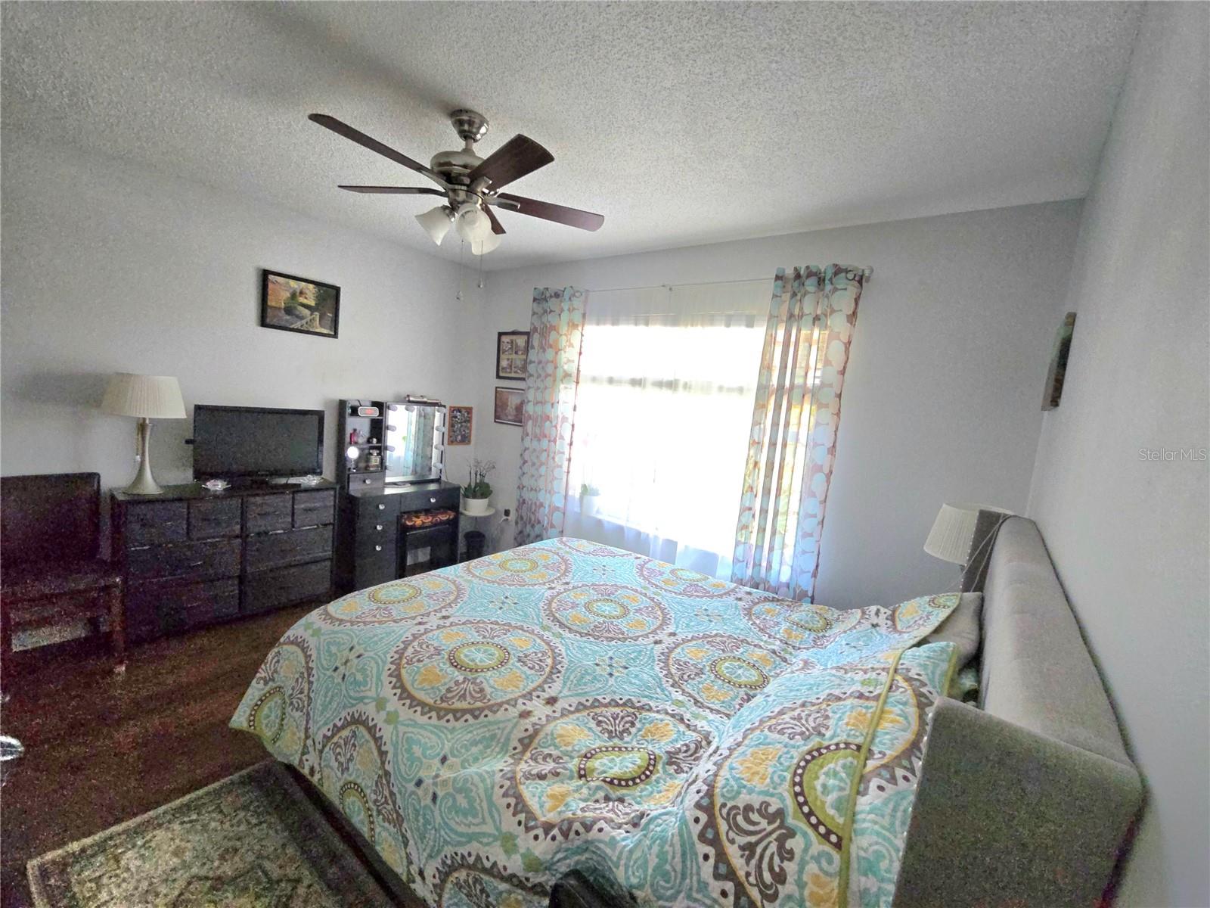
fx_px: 454
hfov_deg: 106.2
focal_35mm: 13
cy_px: 454
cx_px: 605
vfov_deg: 89.9
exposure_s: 1/60.2
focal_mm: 2.2
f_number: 2.2
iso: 200
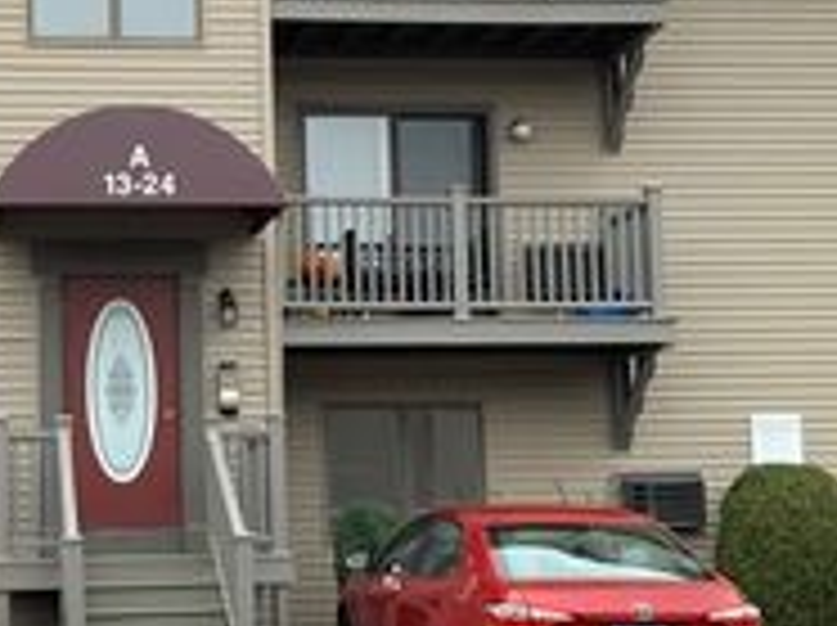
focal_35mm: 78
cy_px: 358
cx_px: 166
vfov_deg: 18.8
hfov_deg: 24.6
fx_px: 1884
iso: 16
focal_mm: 3
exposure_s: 1/256
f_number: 1.8
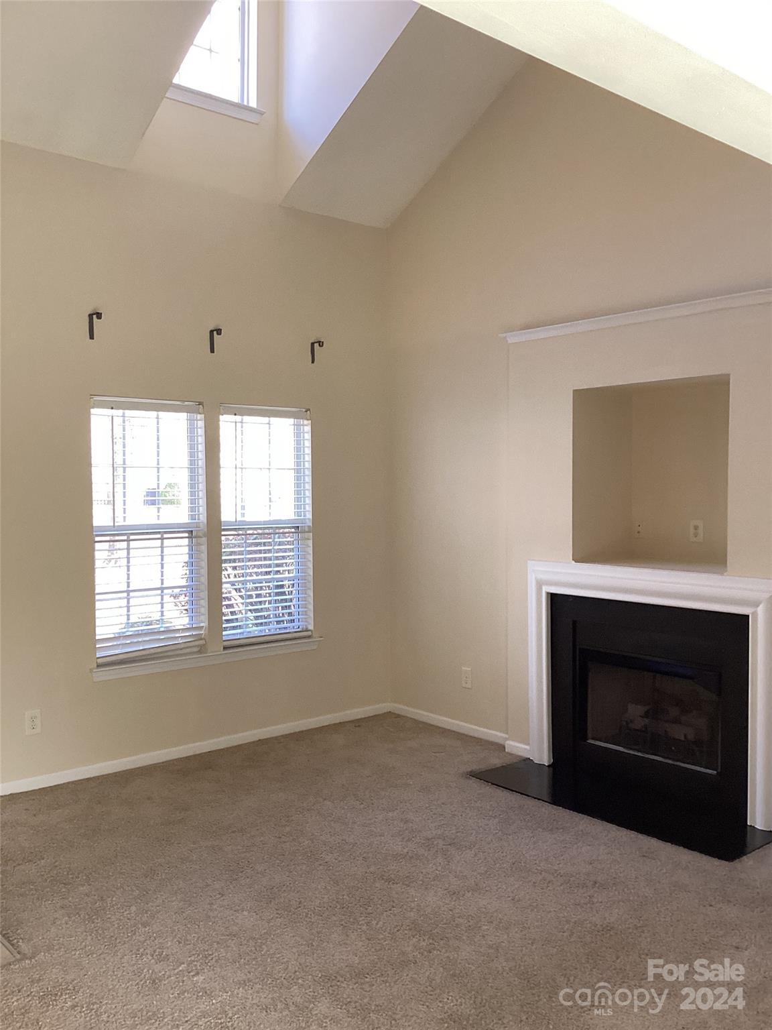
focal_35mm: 31
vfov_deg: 58.4
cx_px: 386
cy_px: 515
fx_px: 922
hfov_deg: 45.4
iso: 125
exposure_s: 1/60
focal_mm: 3.3
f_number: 2.4
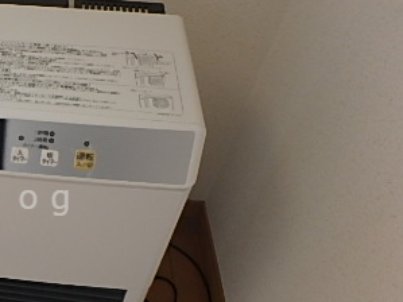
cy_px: 200
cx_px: -16
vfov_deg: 31.9
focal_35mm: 45
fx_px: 524
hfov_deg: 36.9
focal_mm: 3.7
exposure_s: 1/50
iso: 200
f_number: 3.5
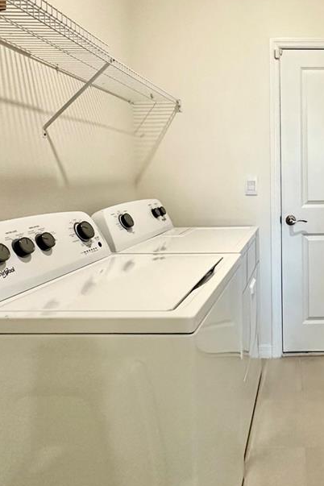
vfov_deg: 63.0
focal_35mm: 29
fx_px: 391
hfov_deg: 41.2
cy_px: 193
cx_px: 297
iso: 250
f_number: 2.2
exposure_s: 1/120
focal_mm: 2.22
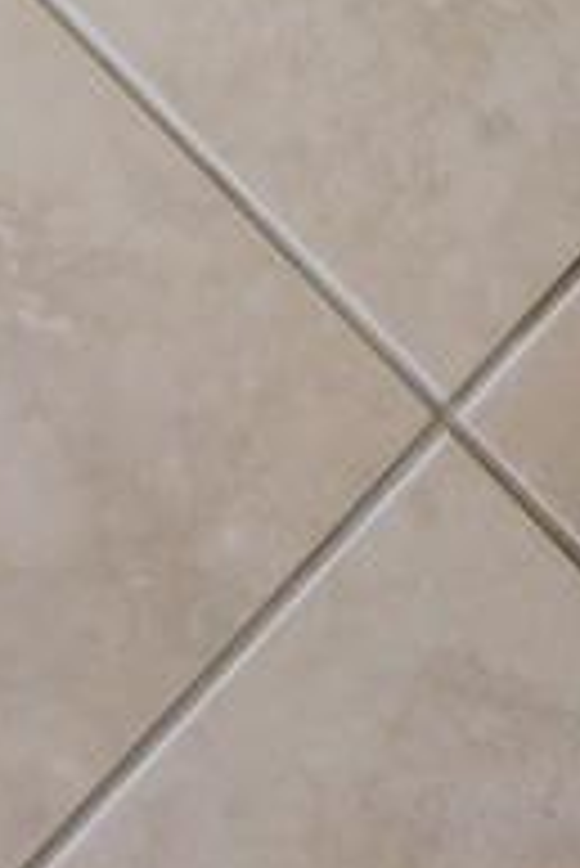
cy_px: -549
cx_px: 522
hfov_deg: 13.6
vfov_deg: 17.6
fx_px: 2412
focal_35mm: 100
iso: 64
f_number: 2.2
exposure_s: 1/30
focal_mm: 4.15
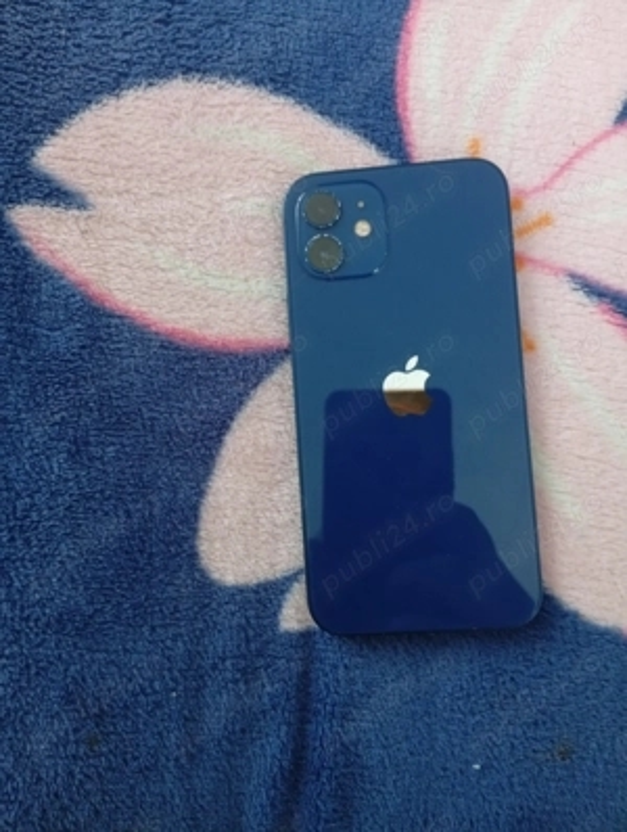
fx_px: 650
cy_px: 416
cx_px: 314
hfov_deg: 51.5
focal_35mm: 27
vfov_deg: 65.2
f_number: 1.8
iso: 706
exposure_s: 1/33.3
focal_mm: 3.98
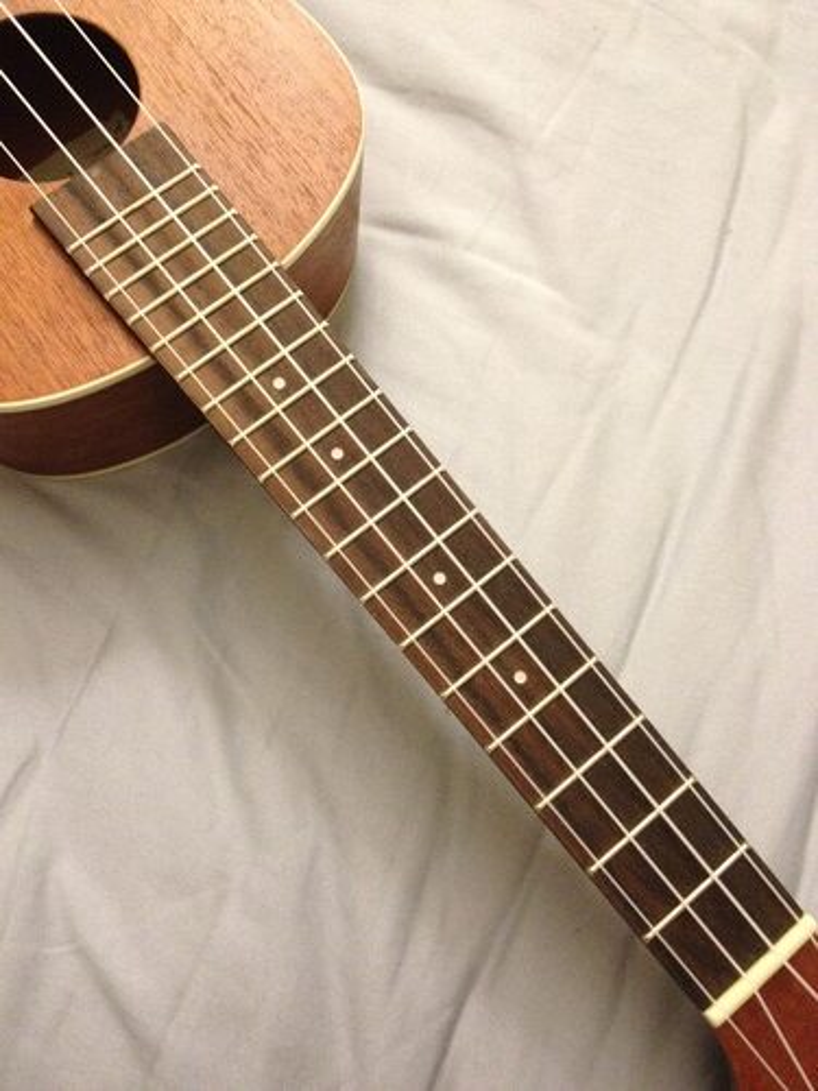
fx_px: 1103
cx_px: 409
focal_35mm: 35
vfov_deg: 52.6
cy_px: 546
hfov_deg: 40.7
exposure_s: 1/20
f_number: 2.4
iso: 400
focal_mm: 4.28
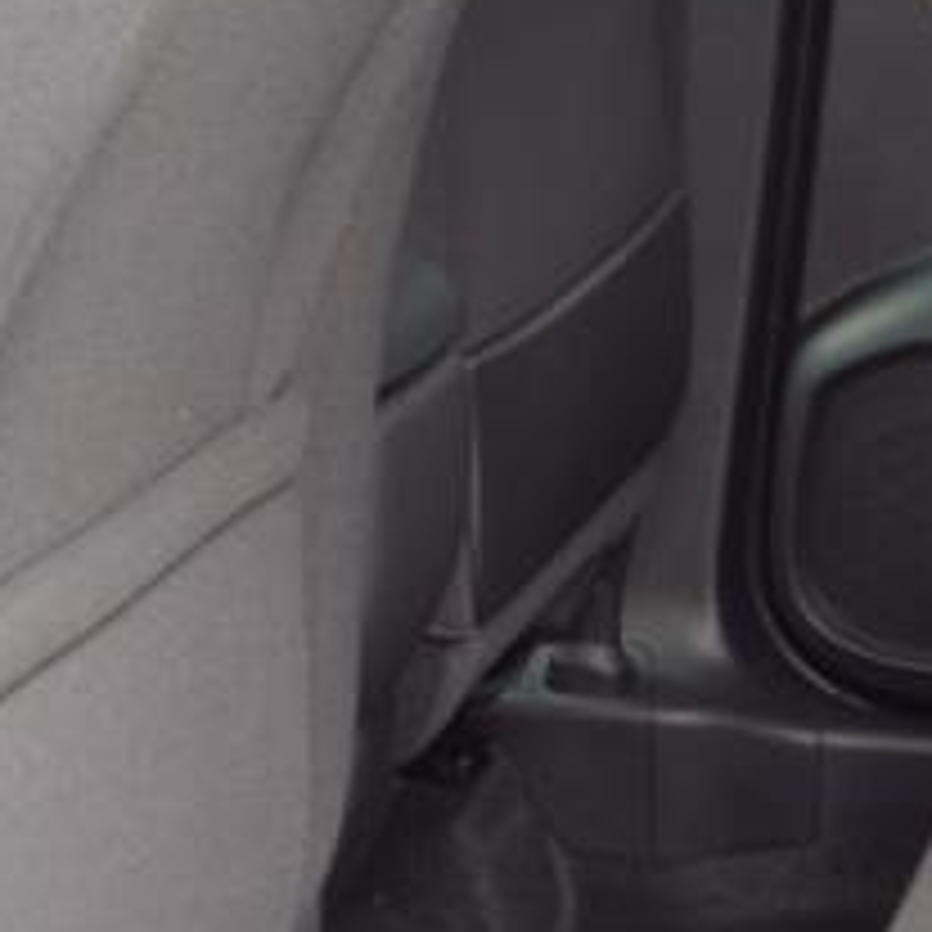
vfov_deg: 14.8
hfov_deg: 14.3
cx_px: 1130
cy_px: 585
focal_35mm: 118
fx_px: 3594
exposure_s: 1/60.2
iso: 40
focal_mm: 3.58
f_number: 1.9
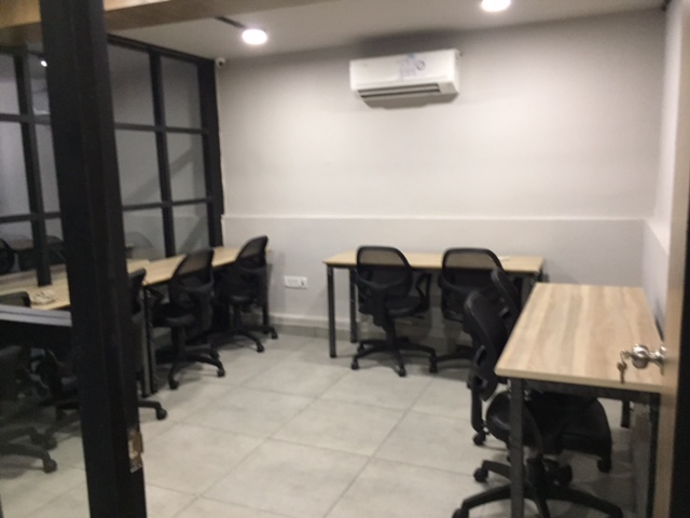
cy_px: 259
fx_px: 578
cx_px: 345
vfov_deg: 48.2
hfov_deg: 61.7
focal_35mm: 29
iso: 250
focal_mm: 4.15
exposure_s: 1/25
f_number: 2.2
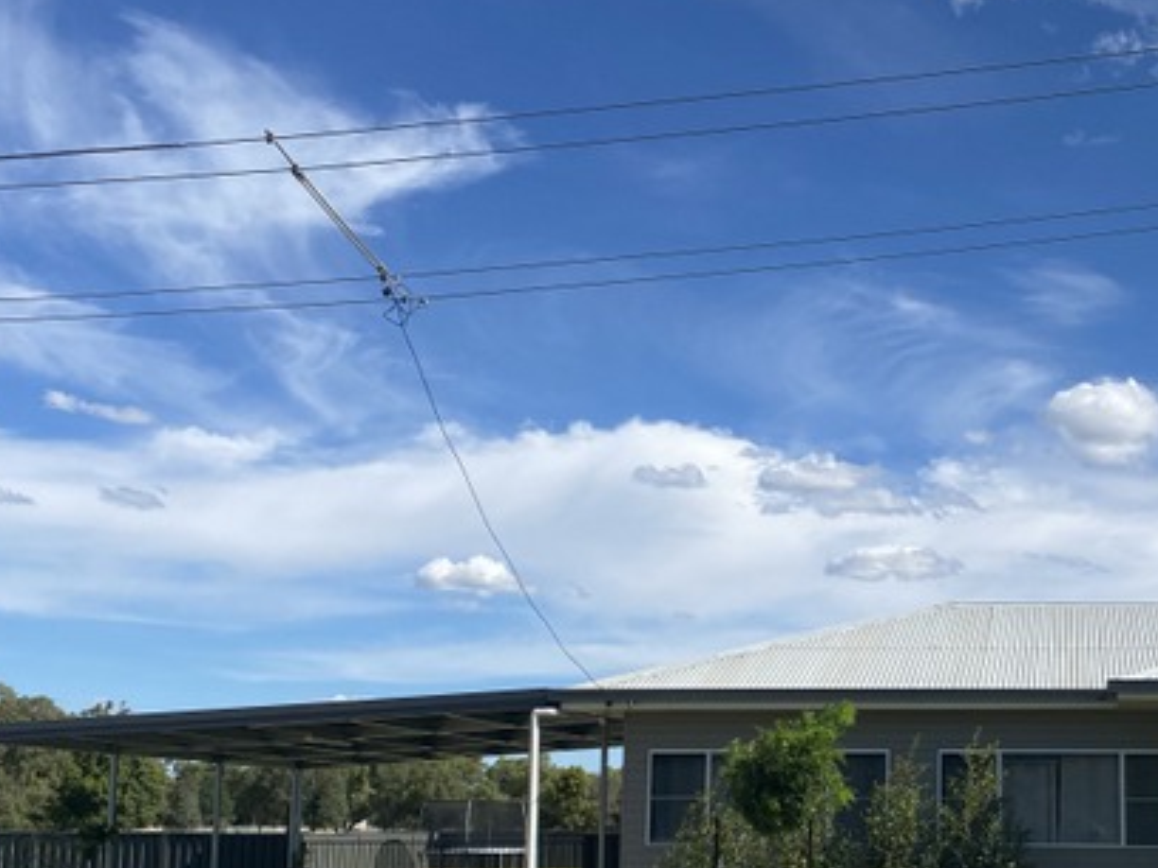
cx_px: 959
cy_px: 630
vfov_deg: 28.2
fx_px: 1706
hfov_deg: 36.0
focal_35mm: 51
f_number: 1.8
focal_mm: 4.25
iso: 32
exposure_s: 1/3984
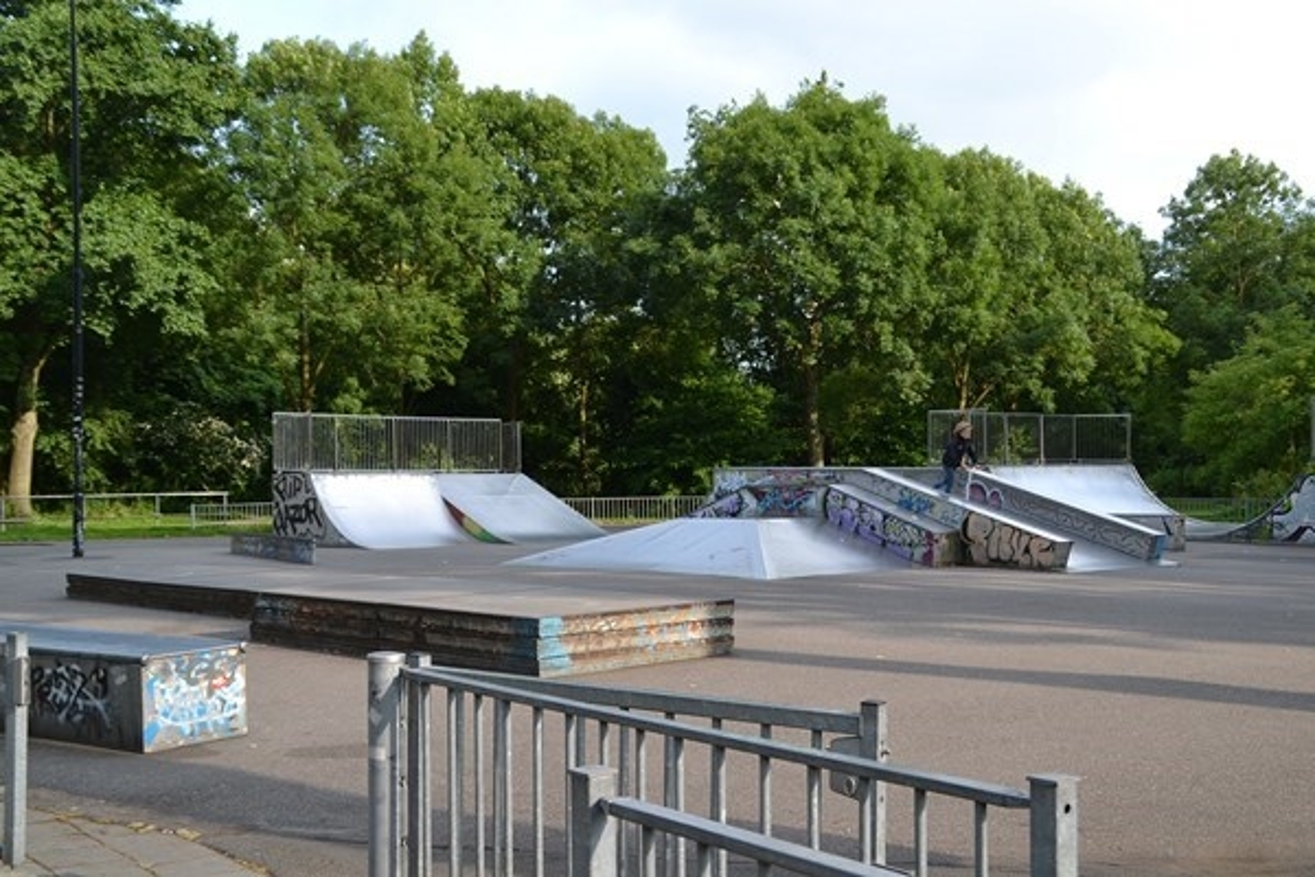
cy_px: 438
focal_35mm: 42
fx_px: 1534
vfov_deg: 31.9
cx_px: 658
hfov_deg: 46.4
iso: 100
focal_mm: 28
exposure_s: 1/160
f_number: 6.3
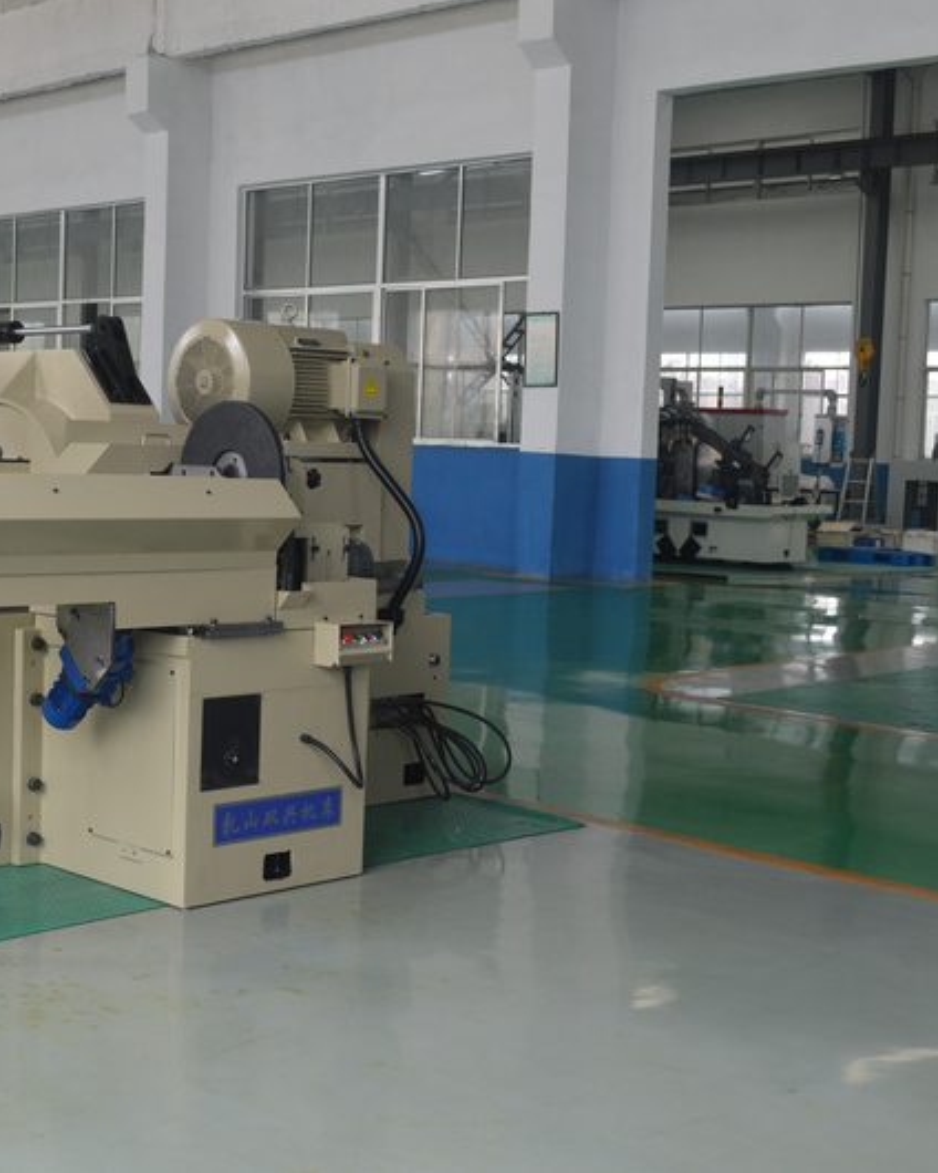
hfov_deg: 29.5
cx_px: 310
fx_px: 1770
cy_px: 586
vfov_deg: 36.7
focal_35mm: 51
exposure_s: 1/125
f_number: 5.6
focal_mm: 24
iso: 400
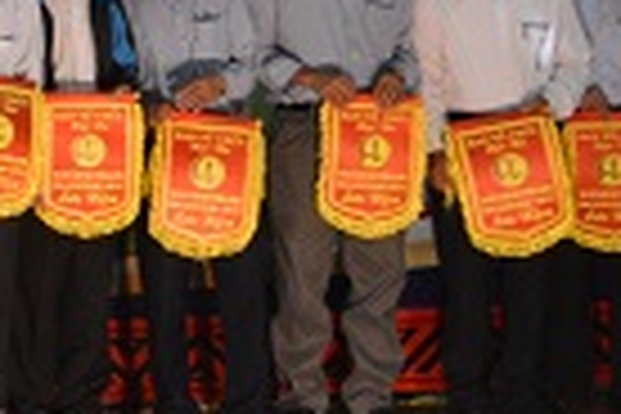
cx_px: -819
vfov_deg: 7.0
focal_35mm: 192
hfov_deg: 9.6
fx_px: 3312
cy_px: -200
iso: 1600
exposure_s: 1/125
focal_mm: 22
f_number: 5.6
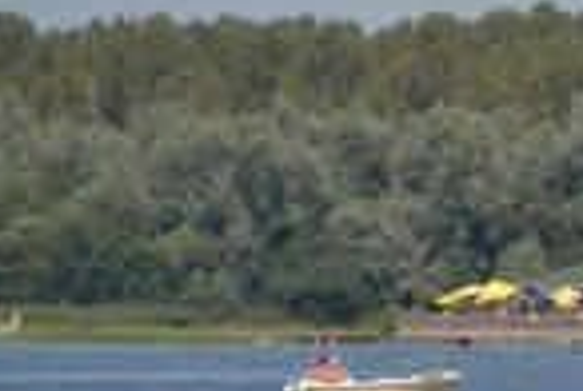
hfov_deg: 2.0
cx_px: 835
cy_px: 229
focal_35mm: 1024
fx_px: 16617
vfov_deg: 1.3
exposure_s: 1/2000
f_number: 6.3
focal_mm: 200
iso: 400
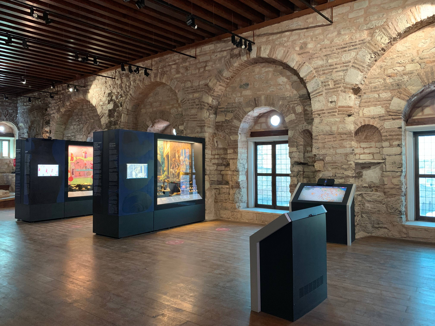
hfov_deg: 67.3
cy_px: 163
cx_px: 218
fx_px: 327
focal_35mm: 26
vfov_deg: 53.1
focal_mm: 4.25
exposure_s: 1/30
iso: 500
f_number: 1.8
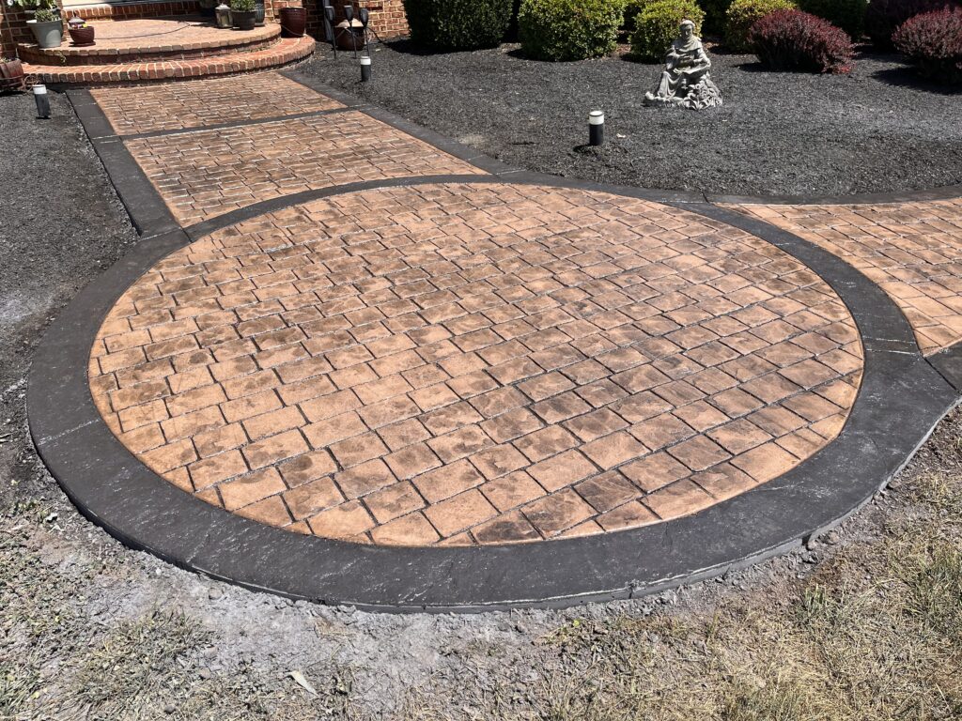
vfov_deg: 53.1
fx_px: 723
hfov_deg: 67.3
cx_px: 481
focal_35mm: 26
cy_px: 360
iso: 50
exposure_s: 1/2825
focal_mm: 5.1
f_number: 1.6
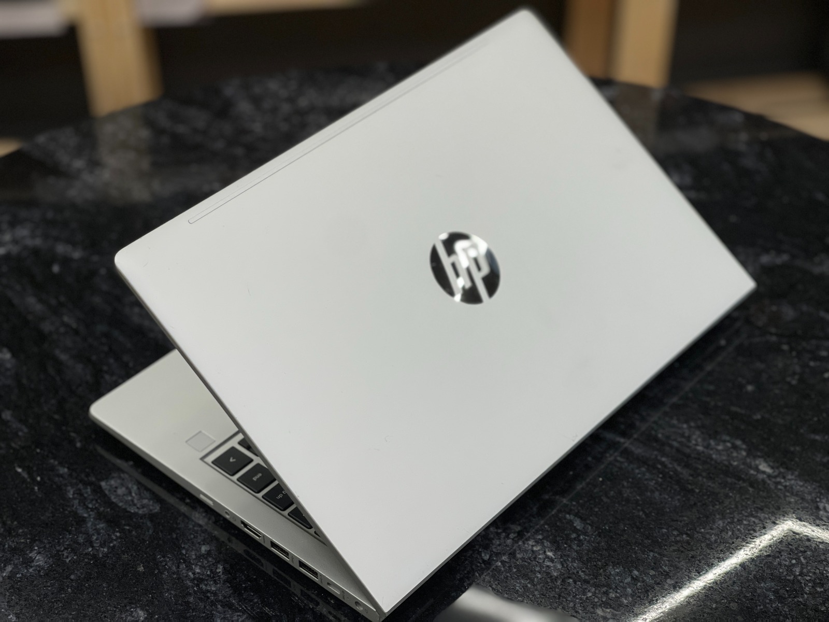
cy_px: 311
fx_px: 1533
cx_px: 414
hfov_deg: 30.3
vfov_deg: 22.9
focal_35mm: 64
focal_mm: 7.5
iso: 80
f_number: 2.2
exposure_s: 1/121
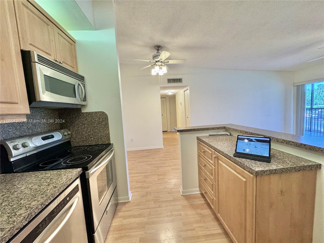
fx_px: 131
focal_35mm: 14
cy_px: 122
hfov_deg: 102.1
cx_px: 162
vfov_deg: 85.7
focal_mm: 2.22
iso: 200
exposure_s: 1/120
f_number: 2.2
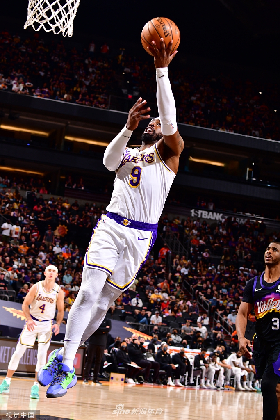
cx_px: 140
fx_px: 933
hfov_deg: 17.1
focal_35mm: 80
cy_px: 210
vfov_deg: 25.4
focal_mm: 80
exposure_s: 1/250
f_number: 5.6
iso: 320
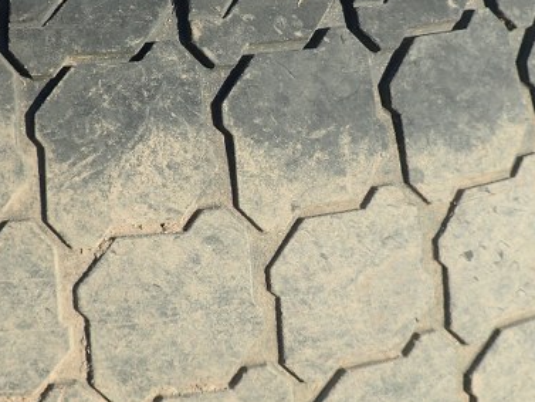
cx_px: 241
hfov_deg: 36.1
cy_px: 165
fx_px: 819
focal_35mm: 53
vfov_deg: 27.5
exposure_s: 1/125
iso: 100
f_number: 8
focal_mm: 4.5
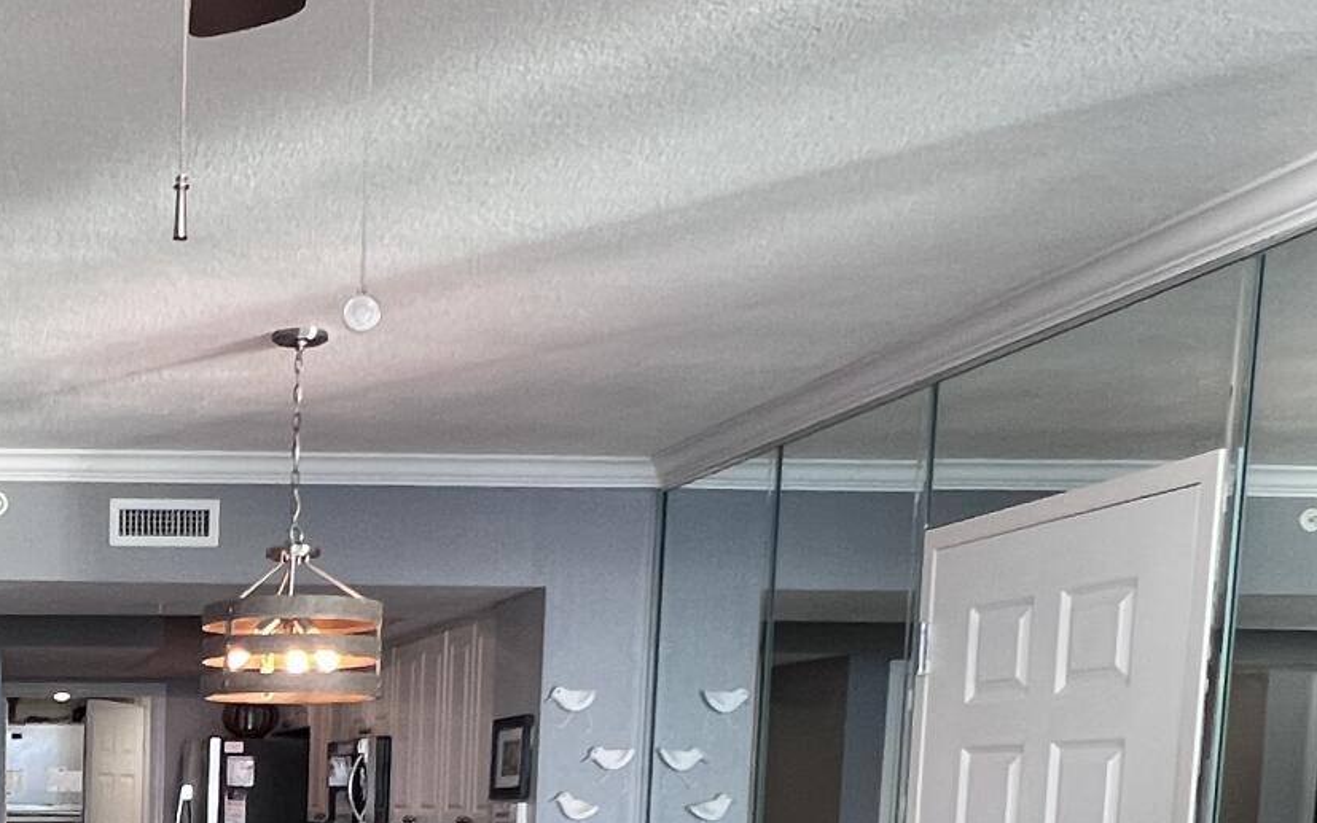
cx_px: -64
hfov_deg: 35.5
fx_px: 1795
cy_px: 1039
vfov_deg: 23.2
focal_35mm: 50
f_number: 1.8
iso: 160
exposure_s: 1/120
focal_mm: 1.57
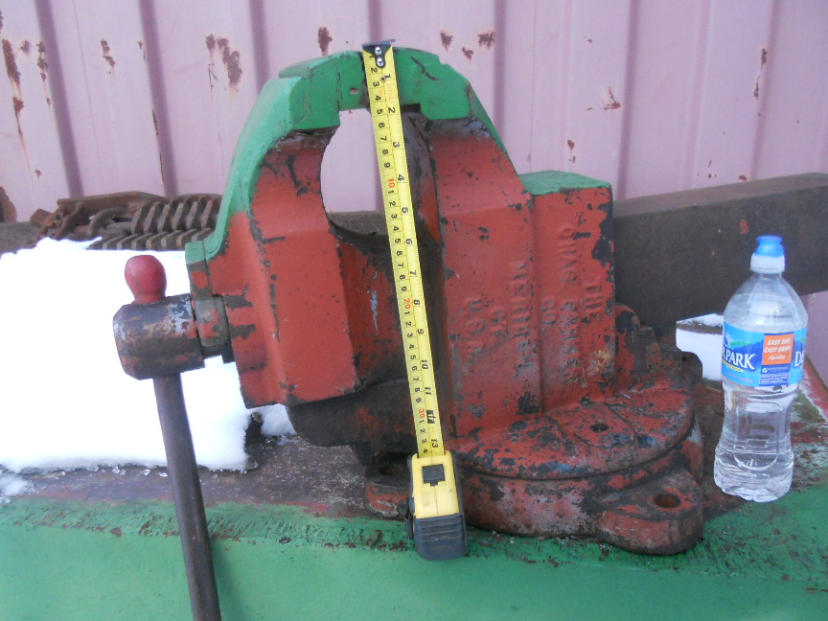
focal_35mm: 32
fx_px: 765
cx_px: 456
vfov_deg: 44.1
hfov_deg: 56.7
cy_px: 336
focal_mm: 4.9
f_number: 3.2
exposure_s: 1/100
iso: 400
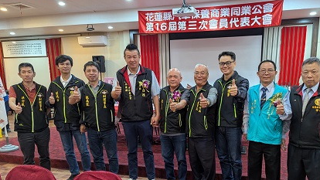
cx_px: 182
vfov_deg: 37.3
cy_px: 122
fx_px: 263
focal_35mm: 31
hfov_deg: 62.3
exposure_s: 1/60
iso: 462
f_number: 1.85
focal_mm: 6.81
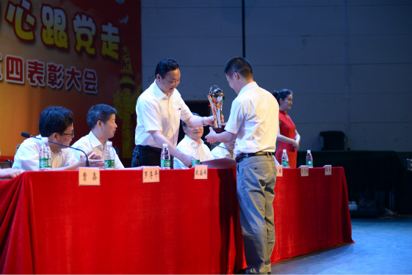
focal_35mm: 60
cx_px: 206
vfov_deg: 22.7
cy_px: 138
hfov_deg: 33.4
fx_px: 687
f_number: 2.8
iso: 1000
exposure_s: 1/320
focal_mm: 60
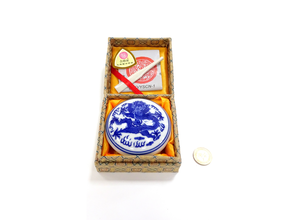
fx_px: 203
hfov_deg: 71.6
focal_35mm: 24
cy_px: 110
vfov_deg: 56.8
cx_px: 146
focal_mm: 4.1
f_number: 5.6
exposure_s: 1/30
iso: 400
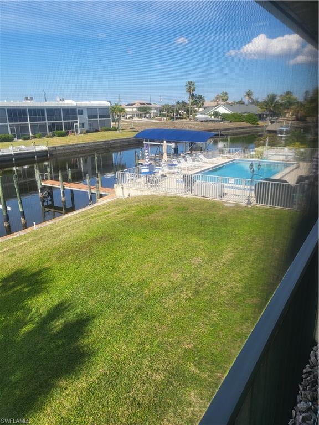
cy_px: 212
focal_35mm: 26
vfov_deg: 67.3
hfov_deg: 53.1
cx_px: 160
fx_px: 319
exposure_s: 1/1623
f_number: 1.8
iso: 50
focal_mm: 4.25
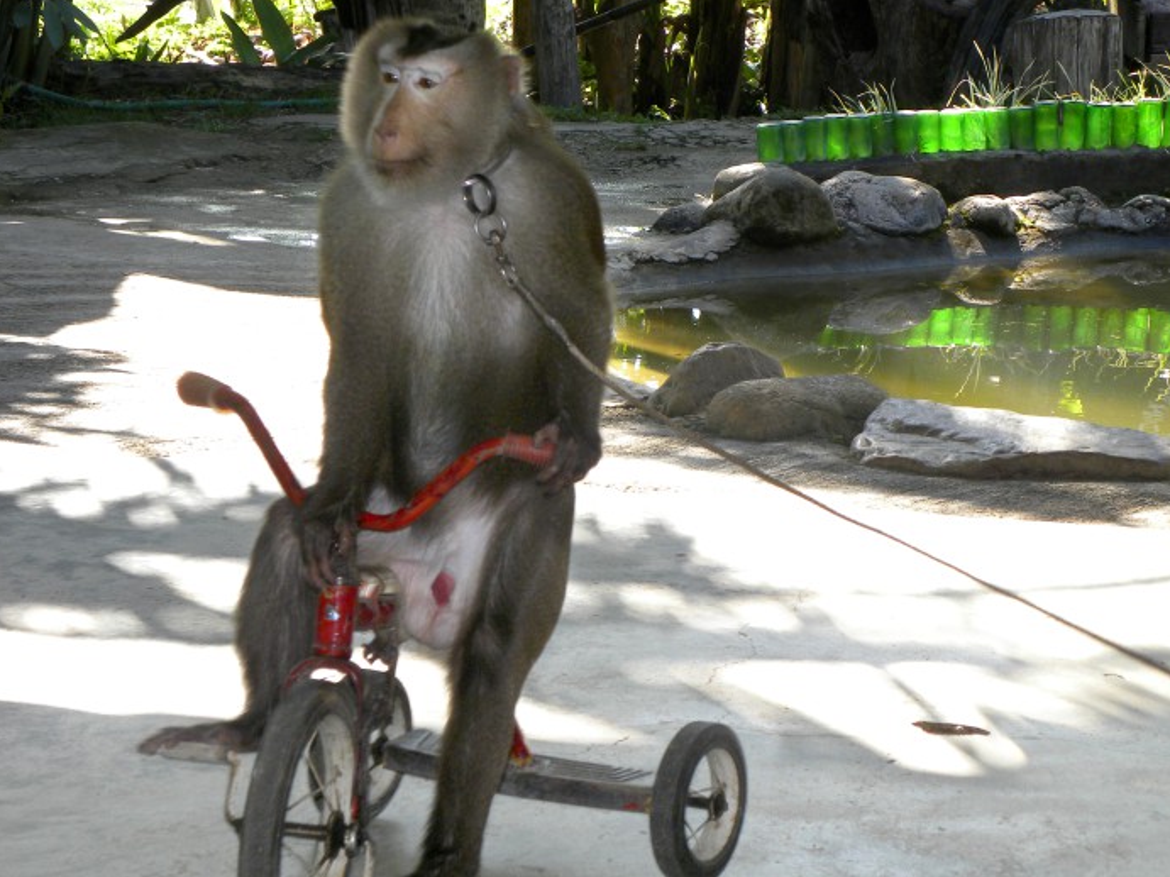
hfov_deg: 17.9
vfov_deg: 13.5
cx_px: 671
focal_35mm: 110
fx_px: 3717
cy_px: 491
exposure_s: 1/94.3
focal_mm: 16.9
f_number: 4
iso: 91
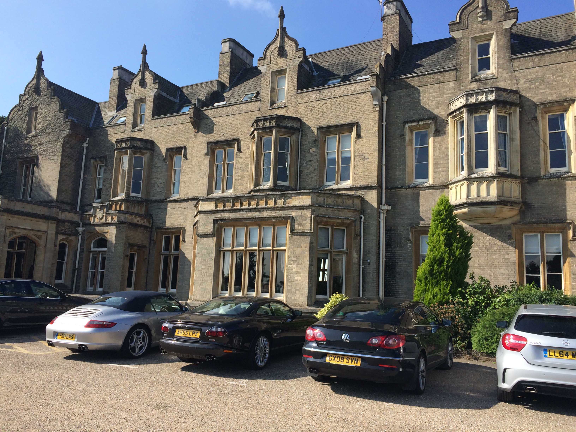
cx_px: 288
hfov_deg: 61.7
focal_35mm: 29
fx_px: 483
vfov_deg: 48.2
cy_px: 216
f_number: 2.2
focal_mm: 4.15
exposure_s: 1/1520
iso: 32
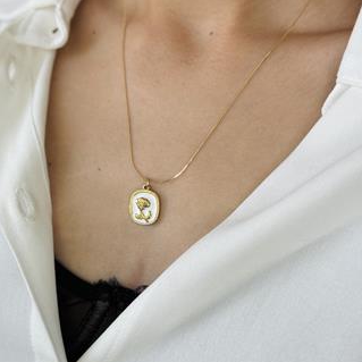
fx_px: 840
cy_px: 155
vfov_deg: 24.3
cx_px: 171
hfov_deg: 24.3
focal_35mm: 71
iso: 50
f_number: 1.78
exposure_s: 1/204
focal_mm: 6.76
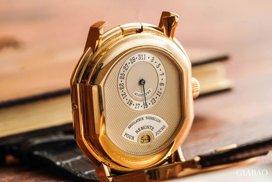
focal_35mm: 135
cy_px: 91
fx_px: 1020
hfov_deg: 15.2
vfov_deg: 10.2
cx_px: 136
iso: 2500
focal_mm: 90
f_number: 8
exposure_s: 1/60
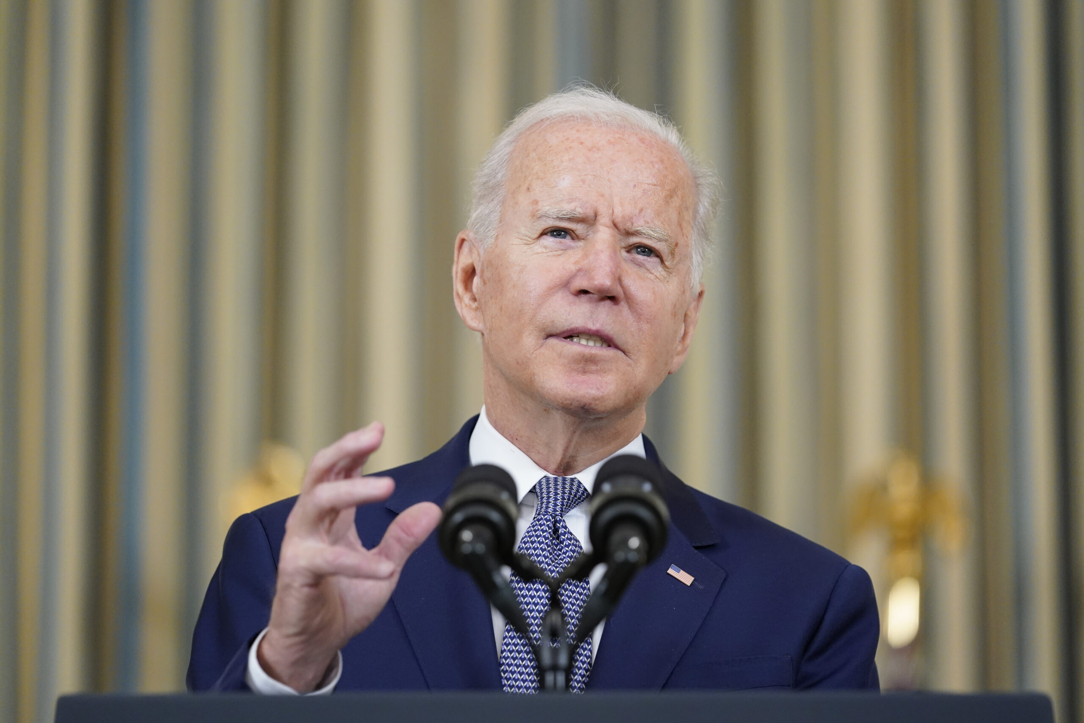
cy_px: 362
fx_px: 5691
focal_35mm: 189
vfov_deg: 7.3
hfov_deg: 10.9
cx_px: 542
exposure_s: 1/200
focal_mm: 189
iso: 3200
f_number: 3.2
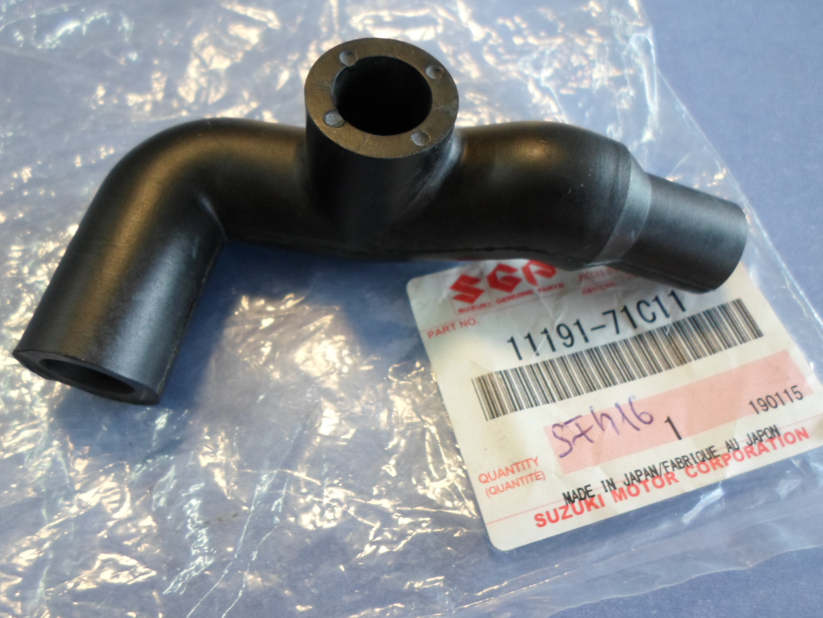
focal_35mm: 25
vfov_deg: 54.9
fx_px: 594
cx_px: 412
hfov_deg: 69.4
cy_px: 309
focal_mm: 4.5
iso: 120
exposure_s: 1/30
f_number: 2.5
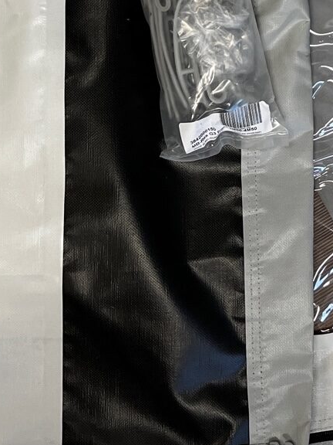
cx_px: 338
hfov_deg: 15.9
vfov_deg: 18.1
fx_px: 1167
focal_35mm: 91
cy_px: -297
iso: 80
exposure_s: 1/100
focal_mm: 5.1
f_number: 1.6
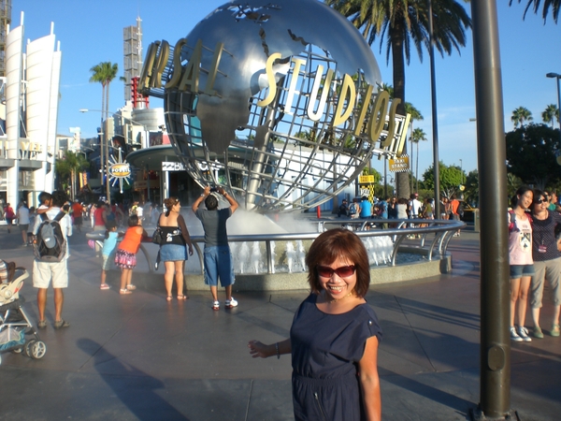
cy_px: 210
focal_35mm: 38
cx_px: 280
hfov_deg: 49.0
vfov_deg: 37.7
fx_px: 616
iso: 50
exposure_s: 1/320
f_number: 4.4
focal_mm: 6.3
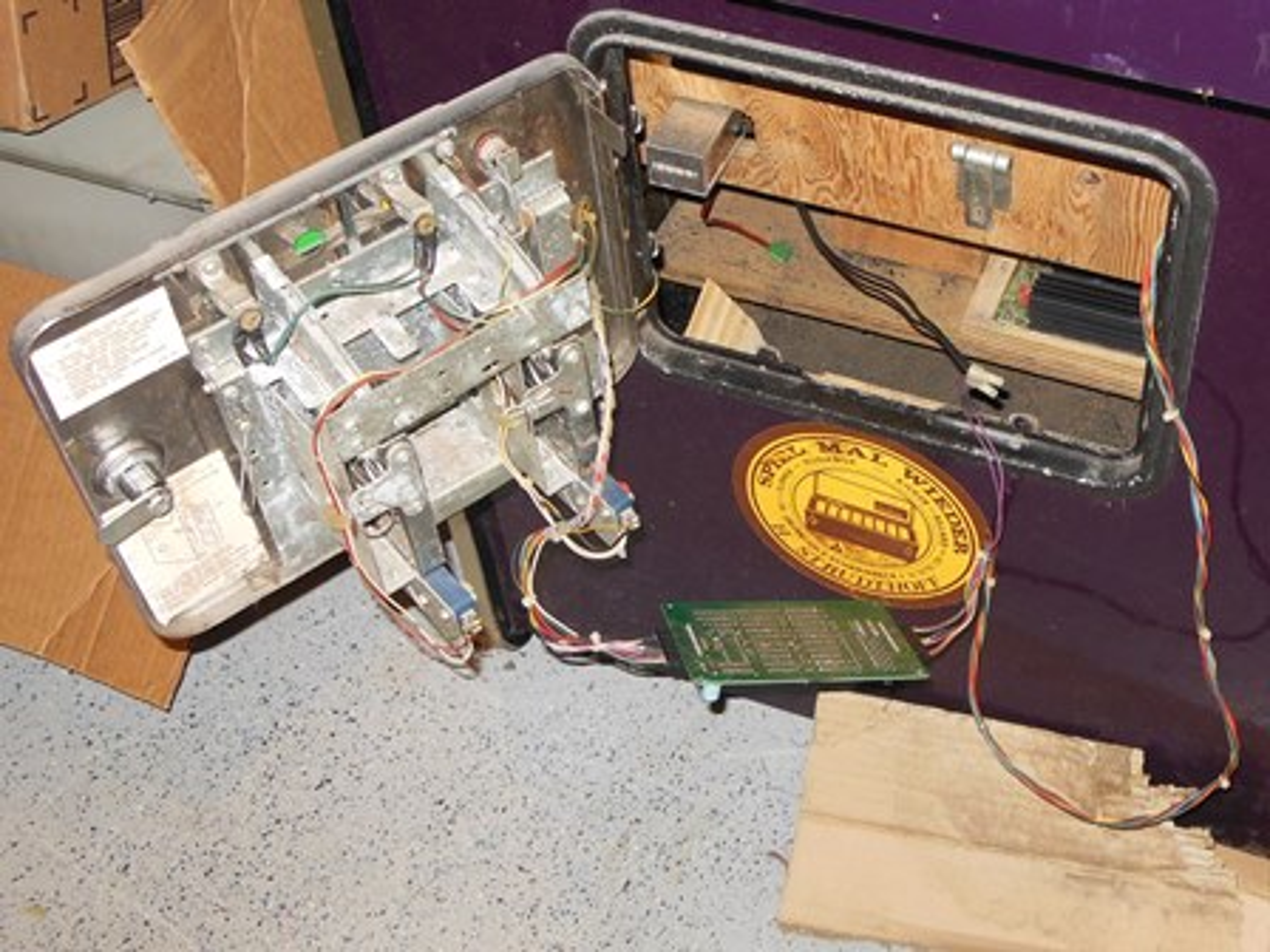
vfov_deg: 42.9
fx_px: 1211
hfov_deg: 55.4
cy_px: 476
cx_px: 635
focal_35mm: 33
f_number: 3.5
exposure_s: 1/30
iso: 250
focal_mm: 6
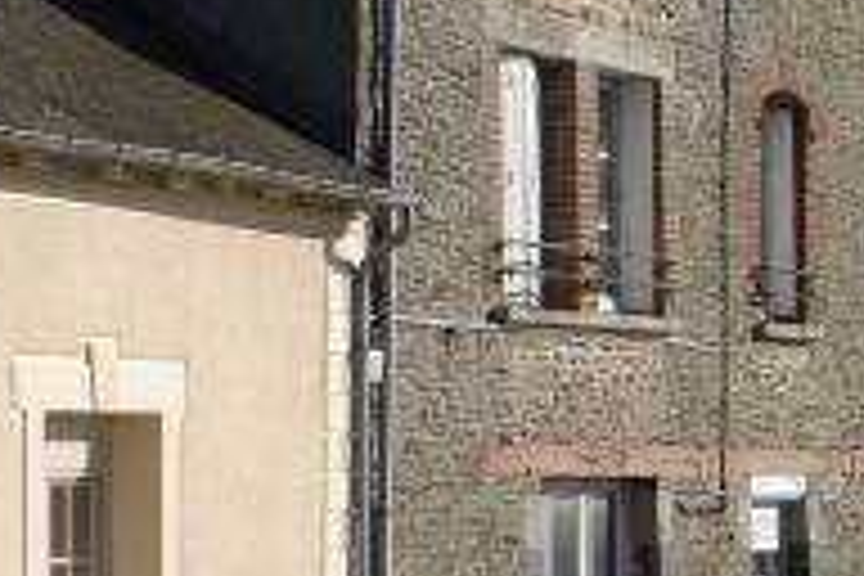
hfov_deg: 11.9
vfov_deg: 8.2
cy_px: 356
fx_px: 4032
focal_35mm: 168
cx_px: 1156
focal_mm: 28
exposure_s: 1/160
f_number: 16
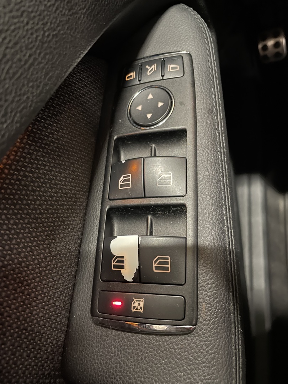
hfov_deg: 53.1
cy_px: 192
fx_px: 288
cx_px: 144
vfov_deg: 67.3
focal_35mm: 26
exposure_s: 1/20
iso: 800
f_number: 1.6
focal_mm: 4.2
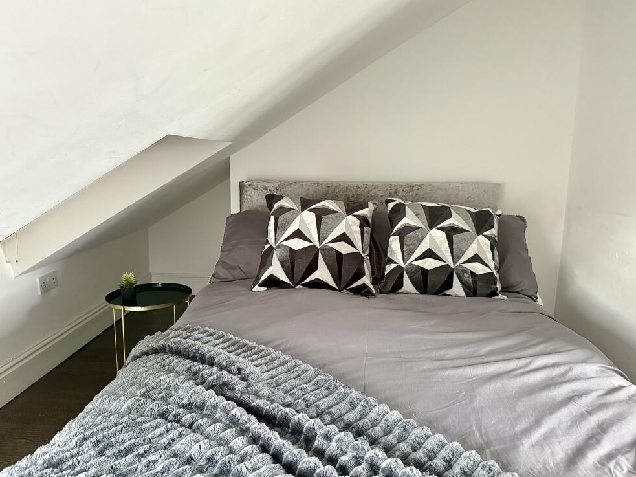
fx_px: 459
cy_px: 236
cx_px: 311
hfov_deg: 69.4
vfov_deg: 54.9
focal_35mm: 25
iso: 800
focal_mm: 6.76
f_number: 1.78
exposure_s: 1/60
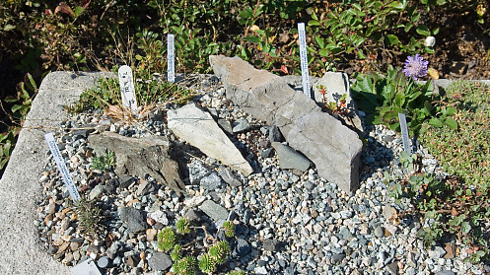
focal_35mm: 44
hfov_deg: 46.8
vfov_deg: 27.3
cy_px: 155
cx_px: 238
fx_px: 567
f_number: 9
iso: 100
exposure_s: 1/180
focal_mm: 23
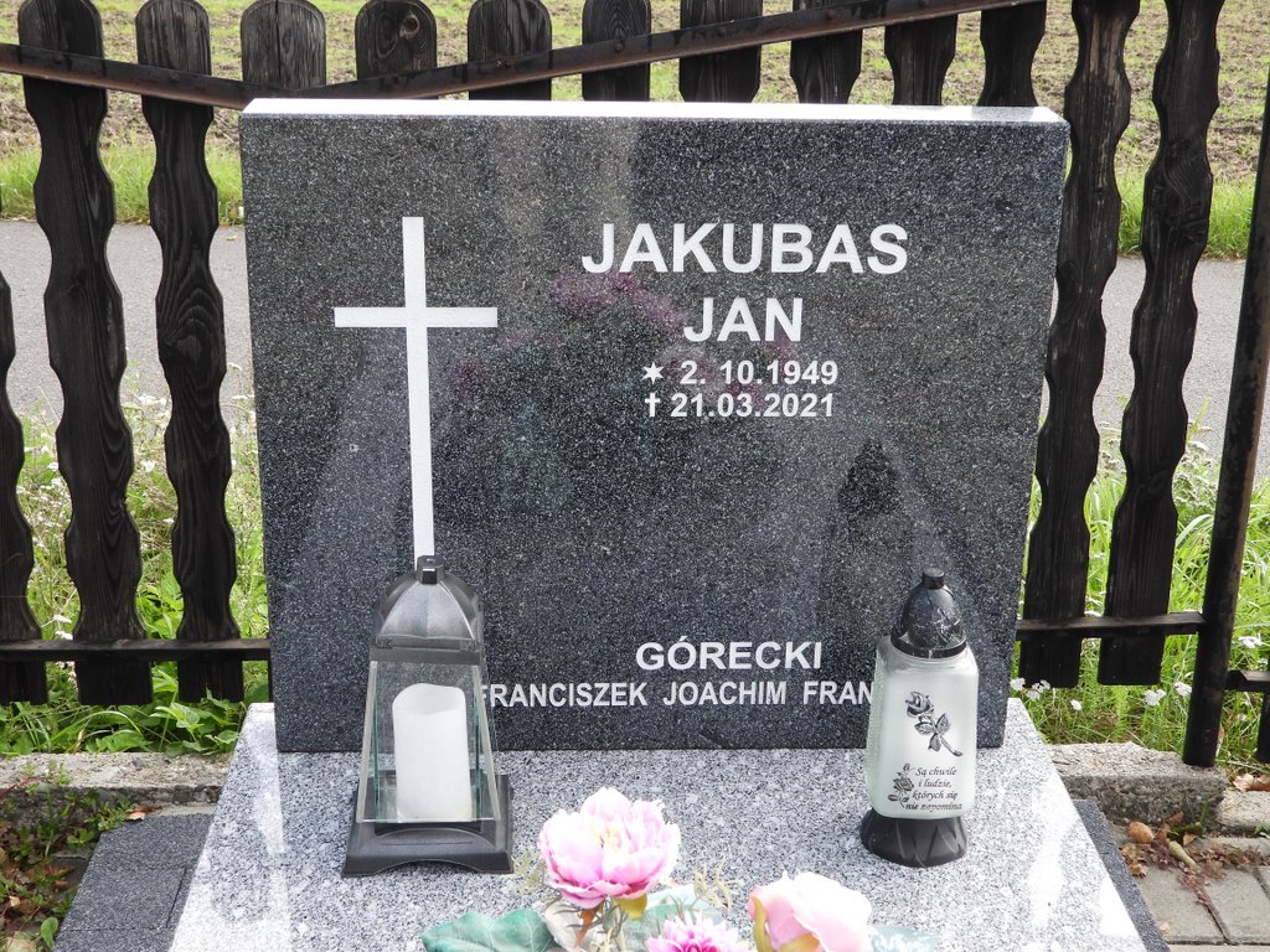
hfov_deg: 40.4
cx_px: 635
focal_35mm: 47
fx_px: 1724
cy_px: 476
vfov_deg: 30.9
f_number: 3.2
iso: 100
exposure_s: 1/200
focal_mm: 8.5
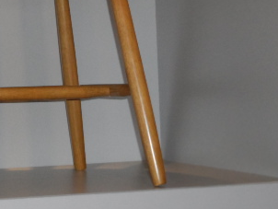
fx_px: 981
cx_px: 22
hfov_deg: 15.9
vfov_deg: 12.1
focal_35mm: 122
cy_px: 70
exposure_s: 1/45
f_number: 3
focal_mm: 6.5
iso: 160
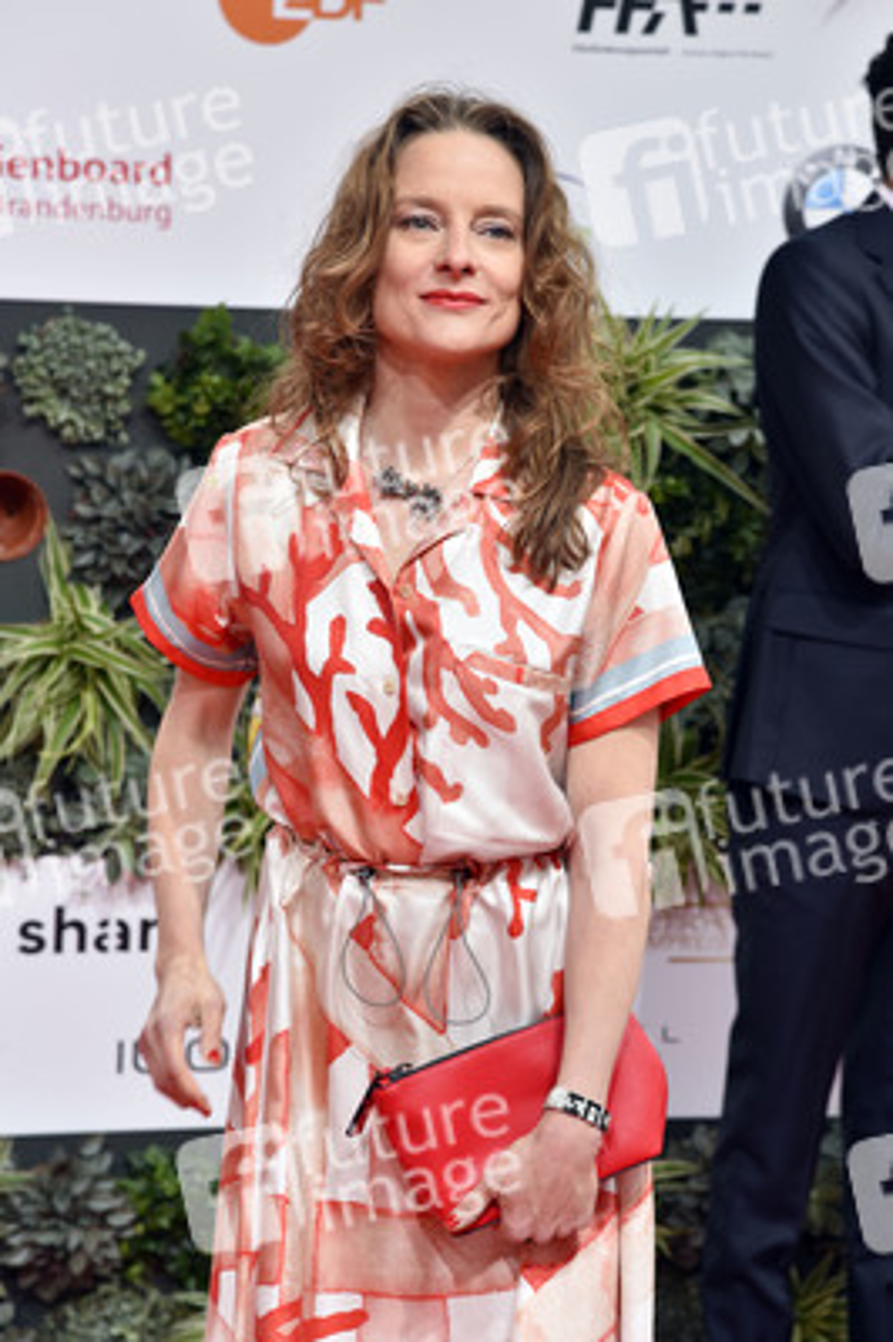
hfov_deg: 11.4
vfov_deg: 17.1
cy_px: 671
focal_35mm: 120
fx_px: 4472
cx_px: 446
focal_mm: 120
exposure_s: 1/160
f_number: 6.3
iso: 400
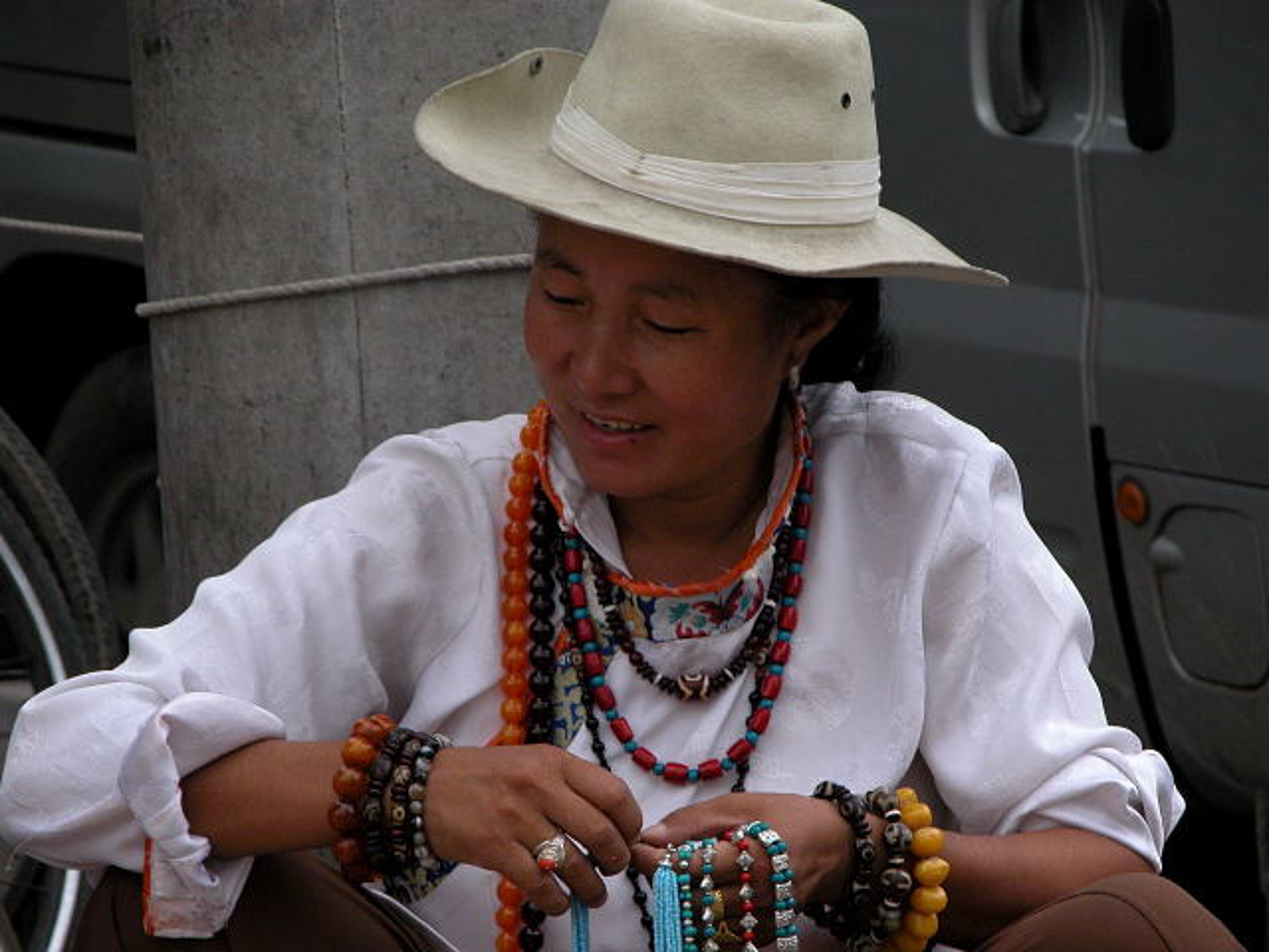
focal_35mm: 266
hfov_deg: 7.4
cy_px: 476
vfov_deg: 5.6
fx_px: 9751
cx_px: 634
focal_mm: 67.7
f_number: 4.2
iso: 200
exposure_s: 1/500
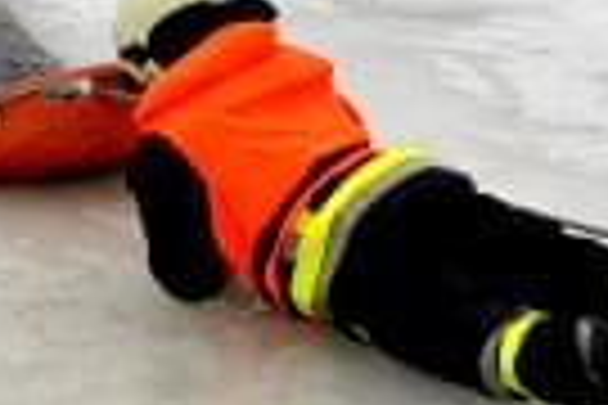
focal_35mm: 188
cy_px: -187
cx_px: 140
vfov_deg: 7.2
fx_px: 3175
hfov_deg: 10.9
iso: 100
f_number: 7.1
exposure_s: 1/200
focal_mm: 26
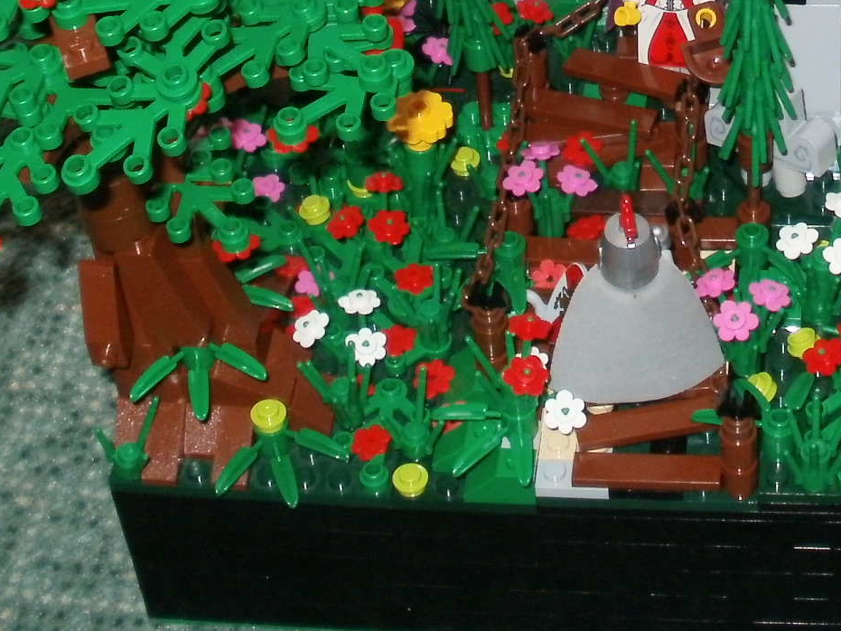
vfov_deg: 14.3
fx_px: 2405
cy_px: -193
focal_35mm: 99
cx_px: 684
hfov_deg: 19.6
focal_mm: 6.3
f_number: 3.5
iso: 125
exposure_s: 1/30
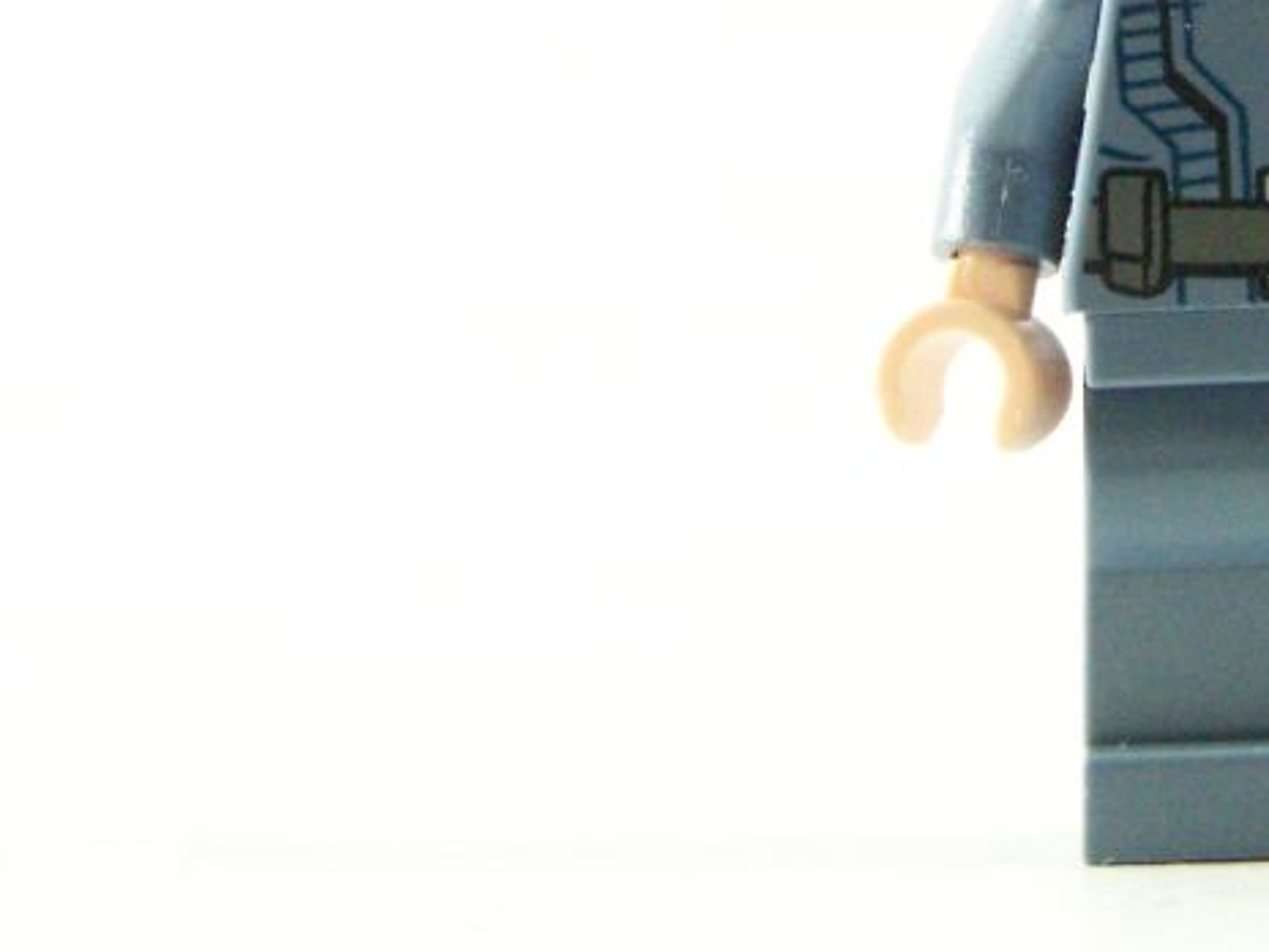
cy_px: 169
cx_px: 1337
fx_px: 7590
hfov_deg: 9.5
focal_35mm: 207
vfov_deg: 7.2
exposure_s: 1/60
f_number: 3.6
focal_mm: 15.6
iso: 400
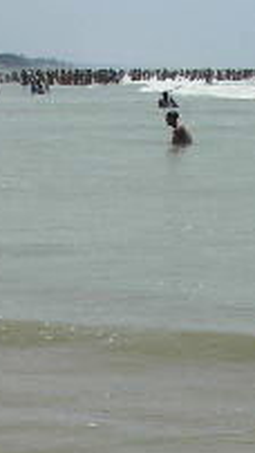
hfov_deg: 8.0
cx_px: -67
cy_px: 490
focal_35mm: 151
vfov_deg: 13.9
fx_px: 1811
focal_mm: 6.3
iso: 79
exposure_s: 1/861
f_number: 4.9
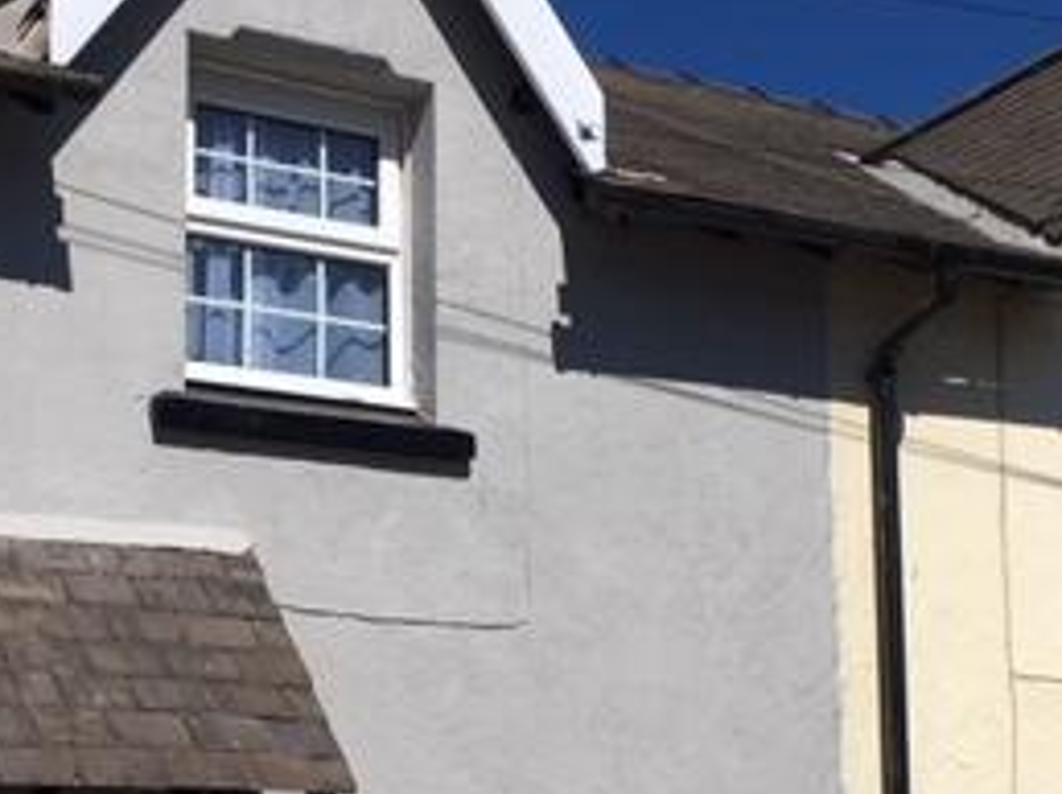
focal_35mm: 72
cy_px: 642
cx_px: 502
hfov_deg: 27.1
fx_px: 2207
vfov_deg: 20.2
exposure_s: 1/3497
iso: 25
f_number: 2.2
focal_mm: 4.15
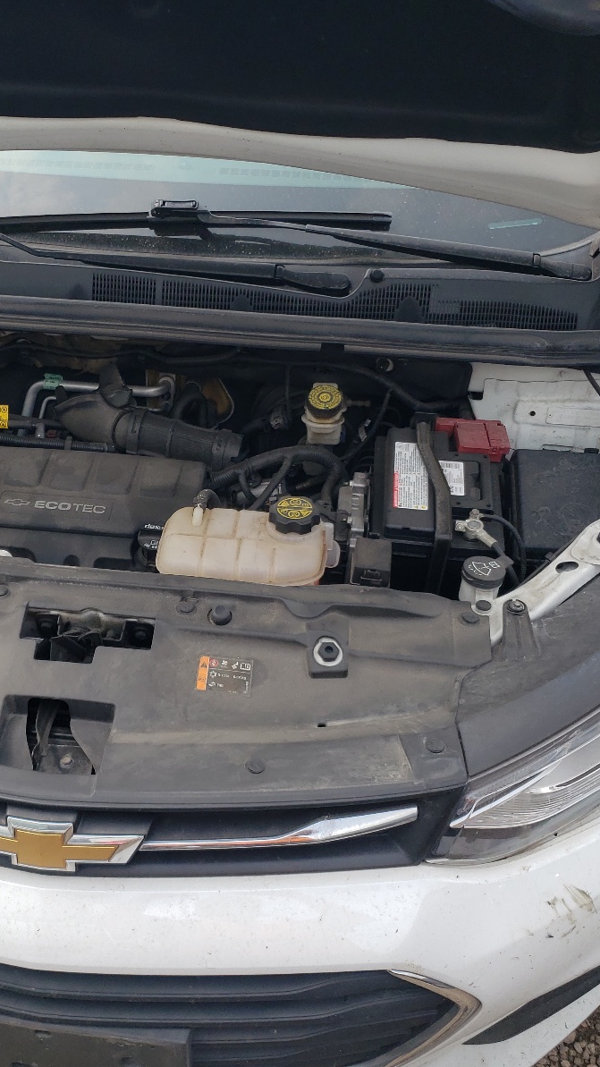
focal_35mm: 38
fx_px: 1075
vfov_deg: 52.8
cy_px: 536
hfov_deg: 31.0
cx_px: 202
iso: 50
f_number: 1.5
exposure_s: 1/1429
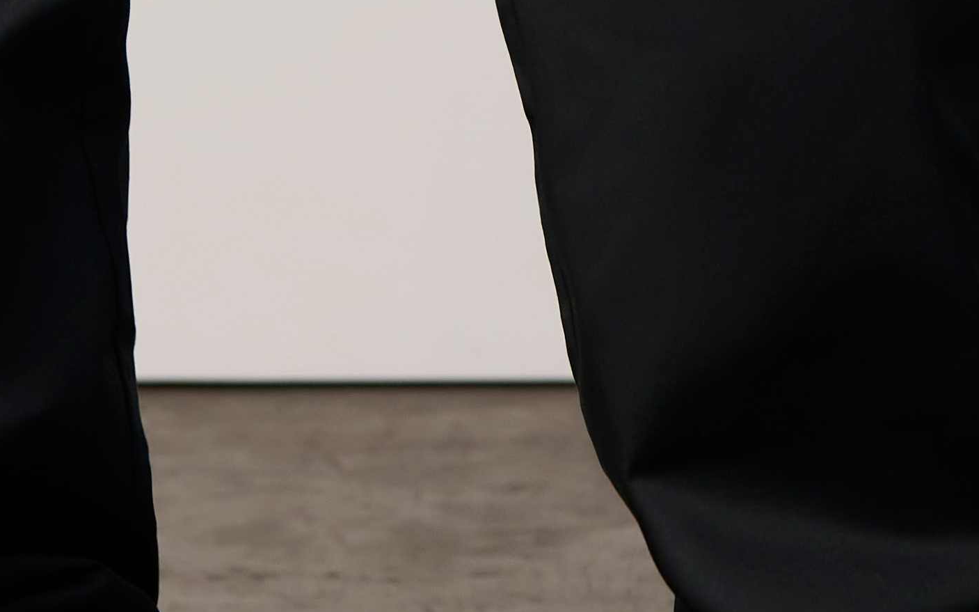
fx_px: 9097
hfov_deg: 6.2
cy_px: -1216
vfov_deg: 3.7
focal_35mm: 341
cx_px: 377
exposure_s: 1/160
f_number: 3.5
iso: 500
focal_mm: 50
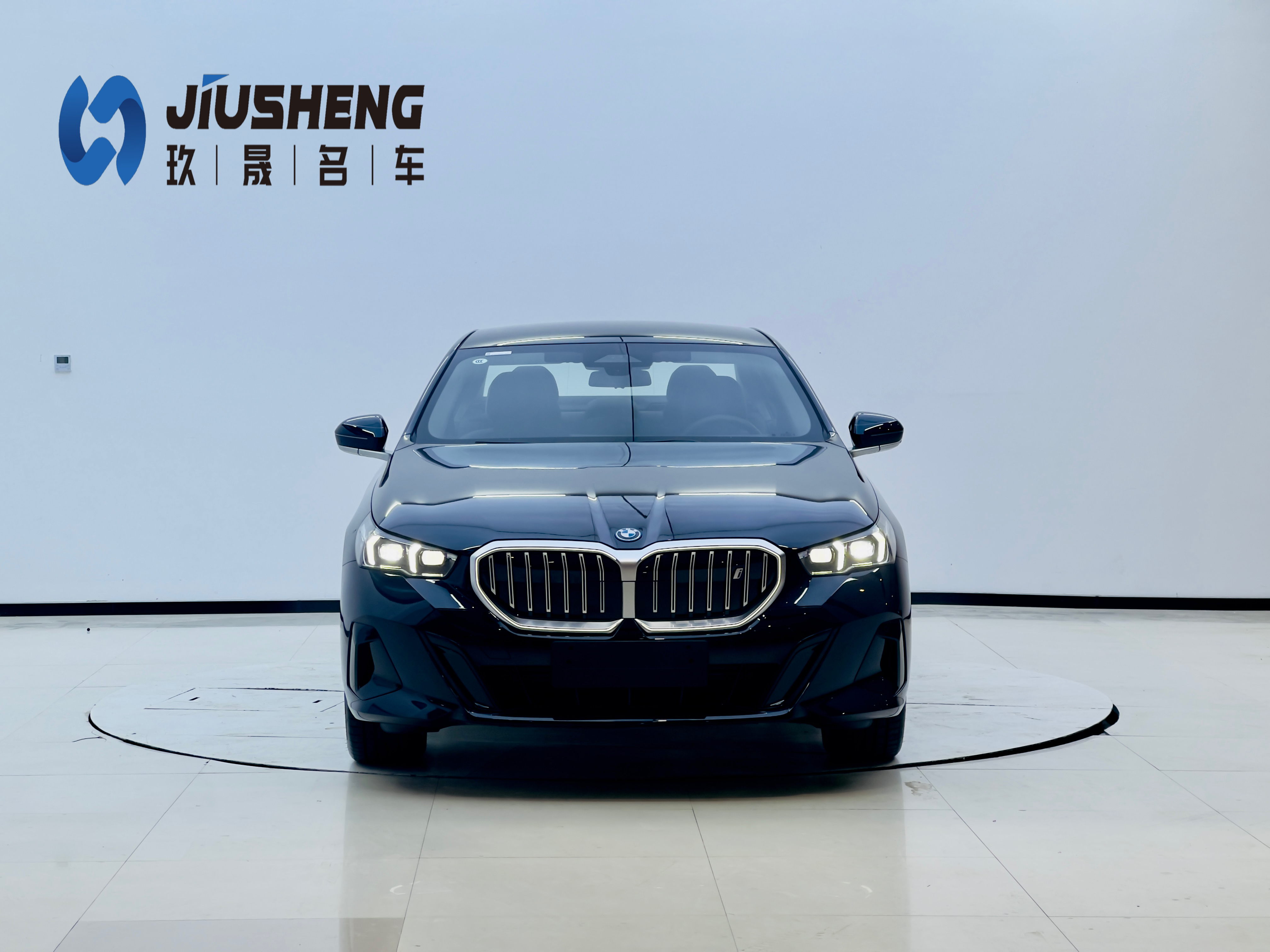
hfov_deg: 25.3
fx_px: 2825
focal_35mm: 77
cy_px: 476
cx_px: 635
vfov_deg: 19.1
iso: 32
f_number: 2.8
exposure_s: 1/152
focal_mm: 9
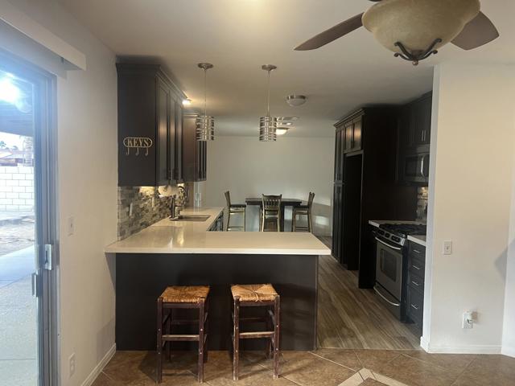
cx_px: 258
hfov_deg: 67.3
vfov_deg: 53.1
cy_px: 193
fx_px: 387
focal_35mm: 26
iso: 160
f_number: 1.5
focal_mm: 5.7
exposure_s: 1/60
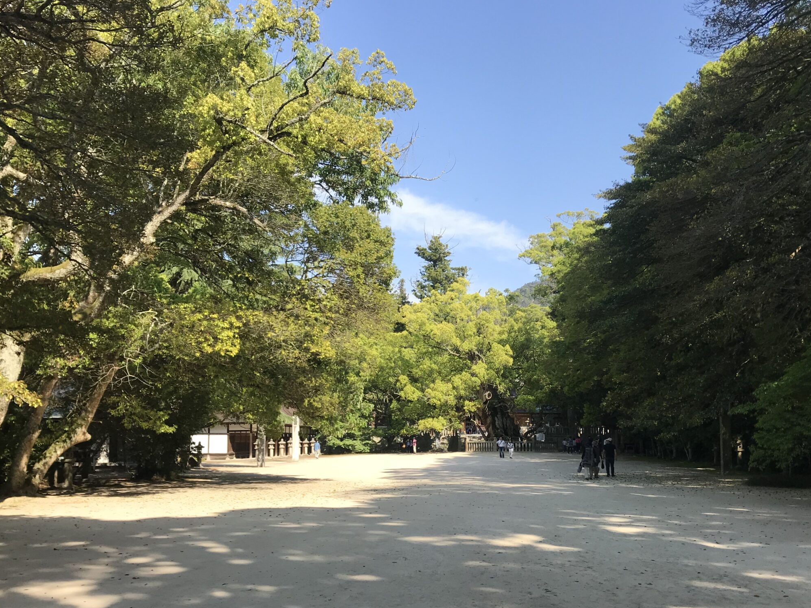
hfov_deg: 51.2
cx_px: 456
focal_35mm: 36
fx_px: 843
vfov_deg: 39.3
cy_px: 388
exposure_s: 1/1100
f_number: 1.8
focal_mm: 3.99
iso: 20
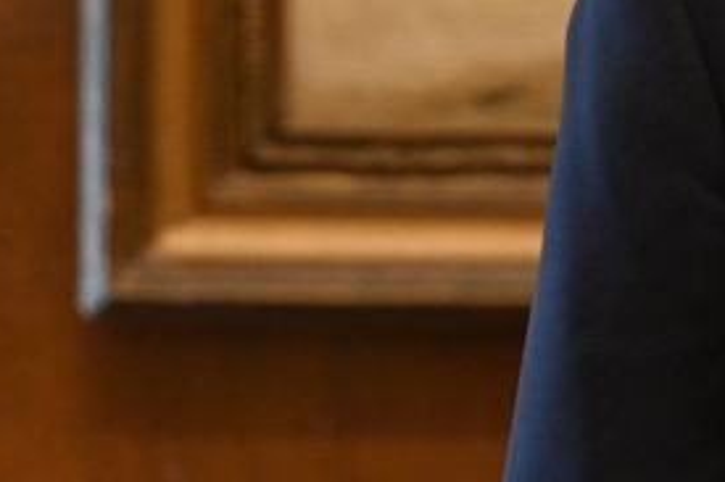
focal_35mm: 523
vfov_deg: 2.6
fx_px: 10526
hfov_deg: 3.9
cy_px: 38
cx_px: 1131
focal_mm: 120
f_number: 3.3
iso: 2200
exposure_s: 1/250
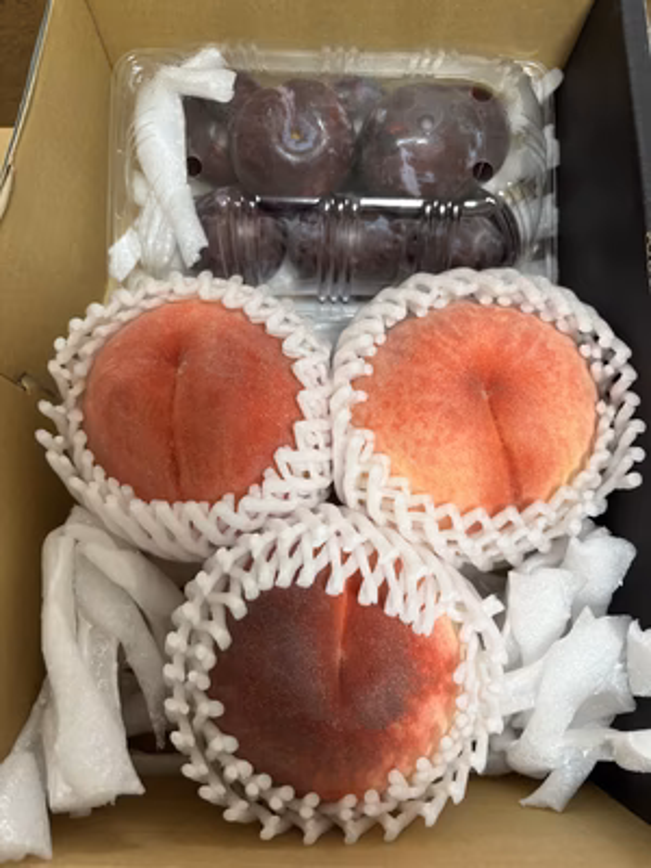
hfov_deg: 53.1
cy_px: 434
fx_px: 652
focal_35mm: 26
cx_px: 326
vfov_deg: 67.3
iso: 250
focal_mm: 5.96
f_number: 1.6
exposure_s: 1/60
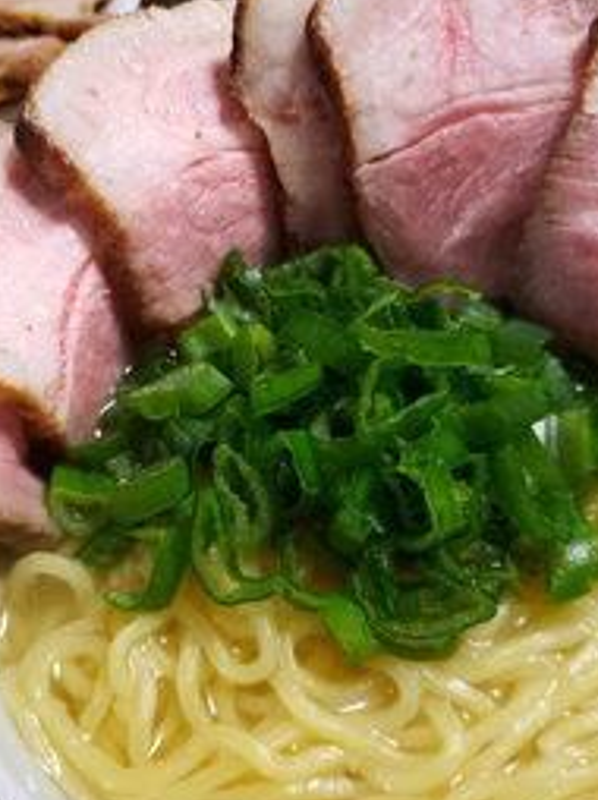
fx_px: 946
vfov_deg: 45.7
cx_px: 286
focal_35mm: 41
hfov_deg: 35.1
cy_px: 441
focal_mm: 4.3
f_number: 1.5
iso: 320
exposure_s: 1/50
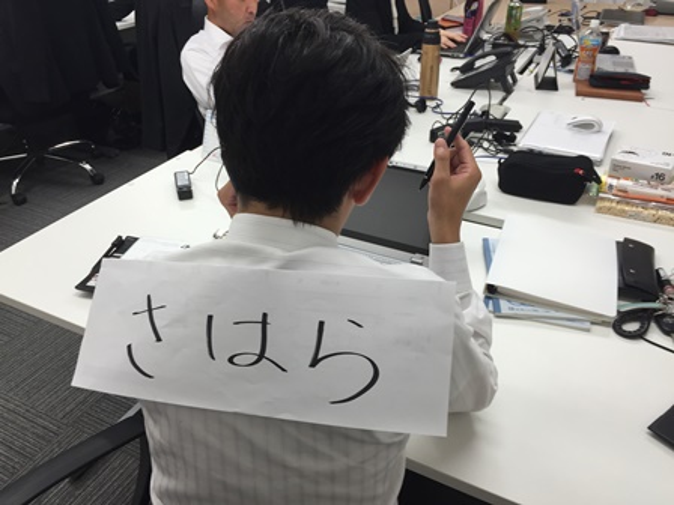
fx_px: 565
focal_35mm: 29
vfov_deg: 48.2
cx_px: 337
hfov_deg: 61.7
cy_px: 252
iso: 40
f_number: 2.2
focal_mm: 4.15
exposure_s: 1/60
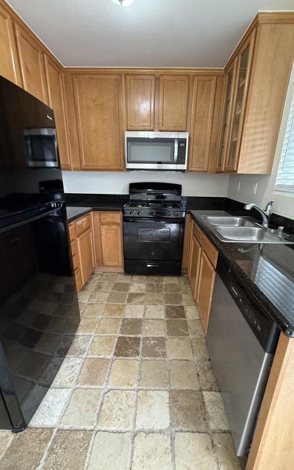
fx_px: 192
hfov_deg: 74.8
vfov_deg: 101.4
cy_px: 237
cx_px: 154
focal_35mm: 15
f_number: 2.2
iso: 400
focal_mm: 2.22
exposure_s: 1/60
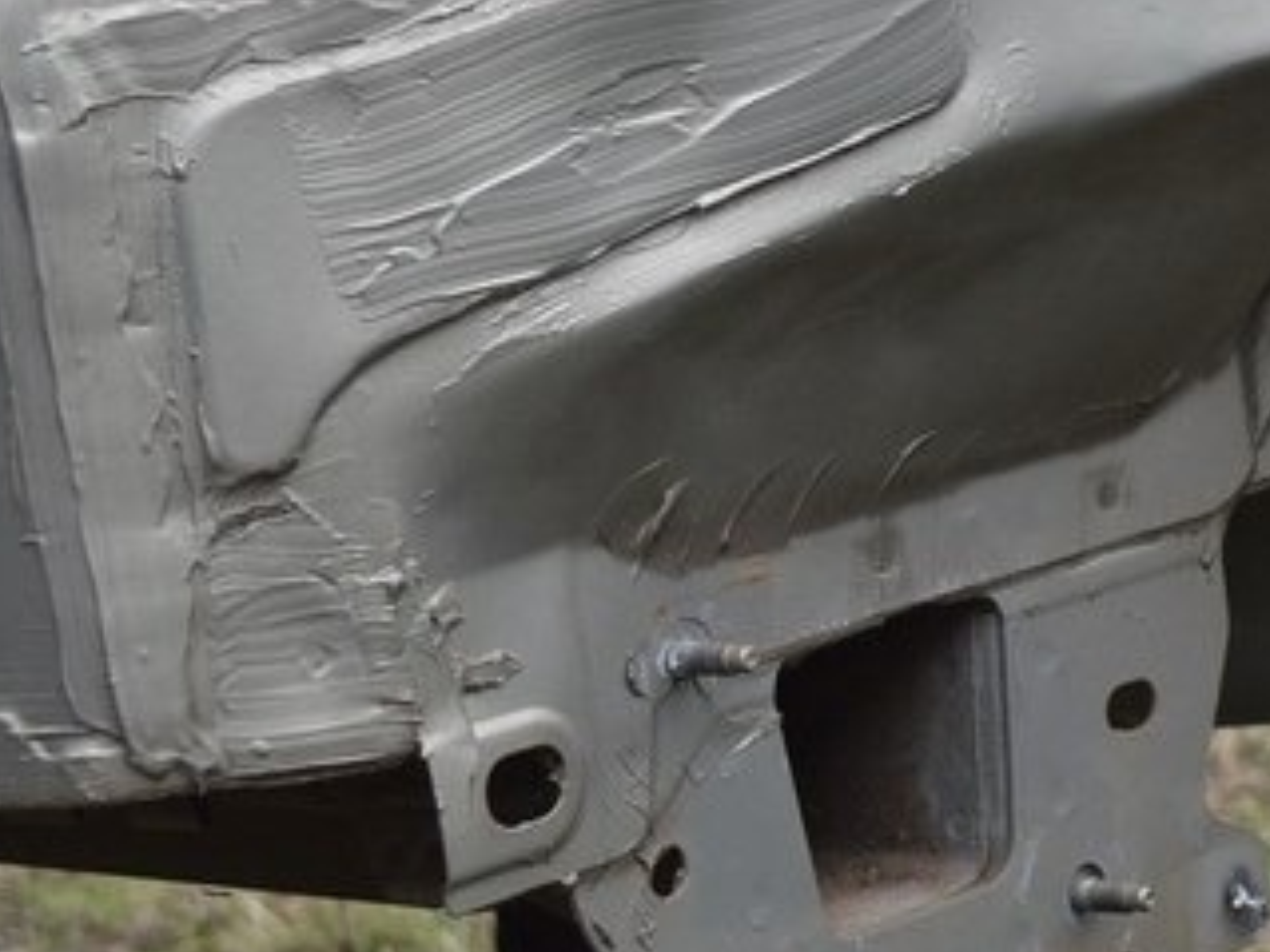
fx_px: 5428
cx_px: 1358
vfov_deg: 10.0
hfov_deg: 13.1
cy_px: 30
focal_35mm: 148
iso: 180
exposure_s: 1/125
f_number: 5.6
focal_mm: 32
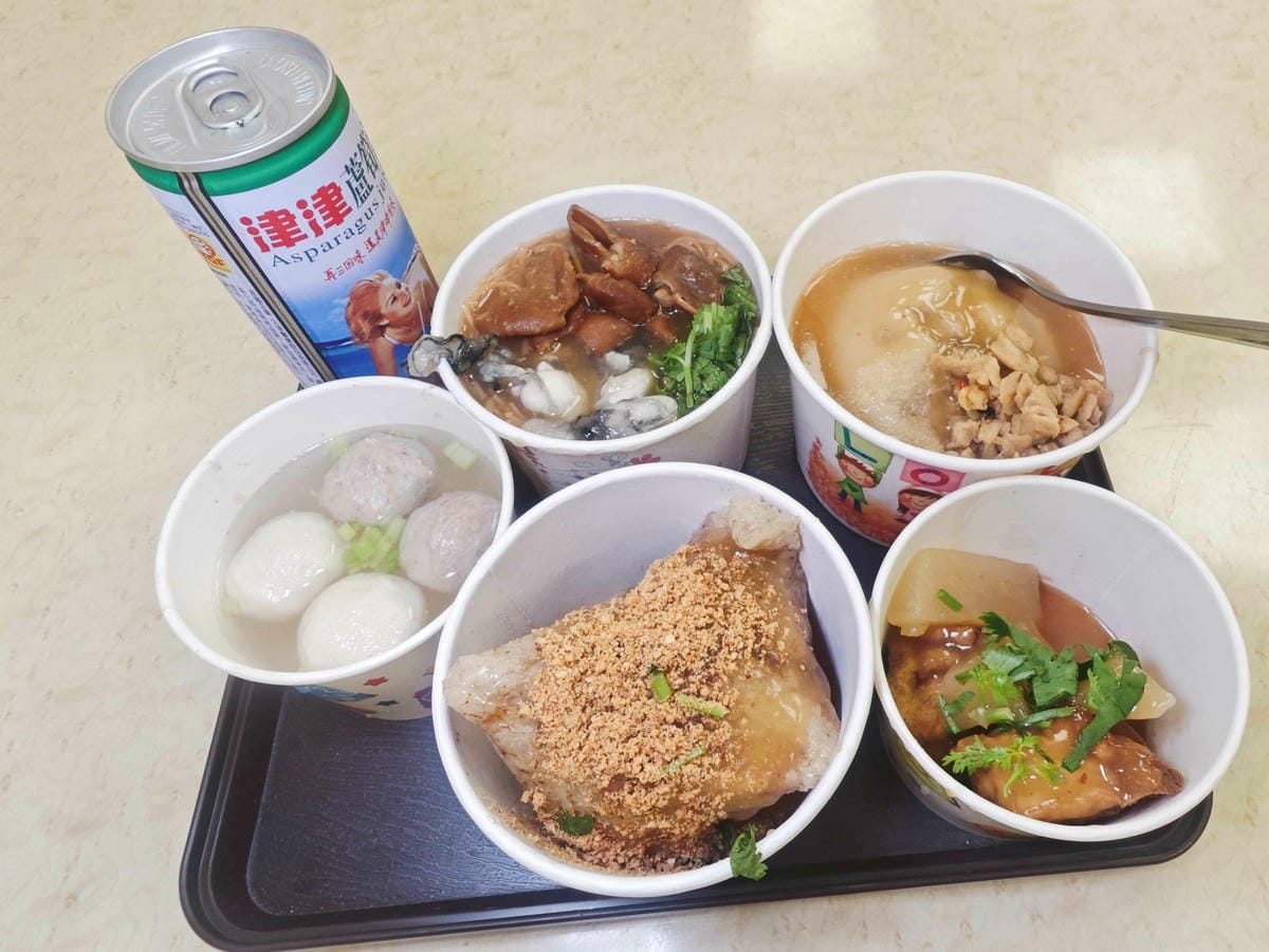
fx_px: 843
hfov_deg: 73.9
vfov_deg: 58.9
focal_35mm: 23
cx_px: 634
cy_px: 476
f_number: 1.8
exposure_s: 1/120
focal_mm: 2.03
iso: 80
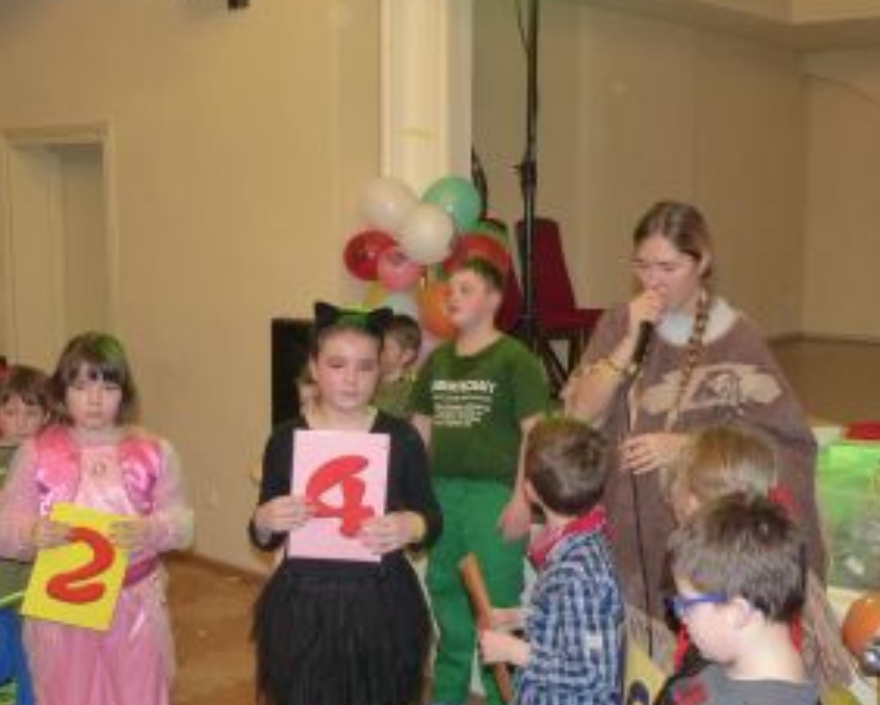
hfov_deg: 39.5
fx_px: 1225
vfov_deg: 32.1
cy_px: 371
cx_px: 468
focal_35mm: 47
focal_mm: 6
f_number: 2.8
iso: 400
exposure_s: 1/60
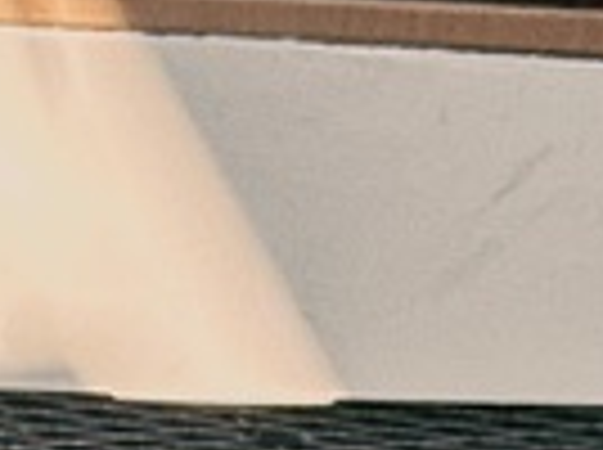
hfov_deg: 5.0
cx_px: -1494
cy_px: 1534
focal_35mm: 368
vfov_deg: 3.9
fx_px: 6399
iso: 80
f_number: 1.78
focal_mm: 6.76
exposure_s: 1/392
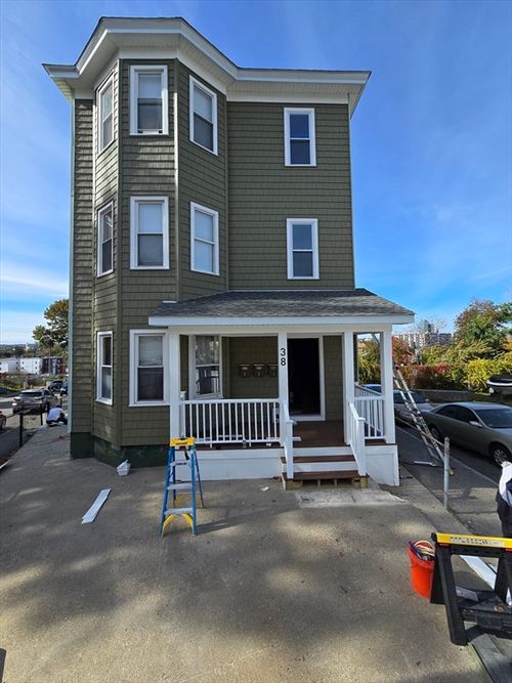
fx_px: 256
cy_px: 342
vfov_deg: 106.2
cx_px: 256
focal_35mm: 13
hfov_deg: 89.9
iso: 64
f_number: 2.2
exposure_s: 1/2000
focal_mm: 2.2
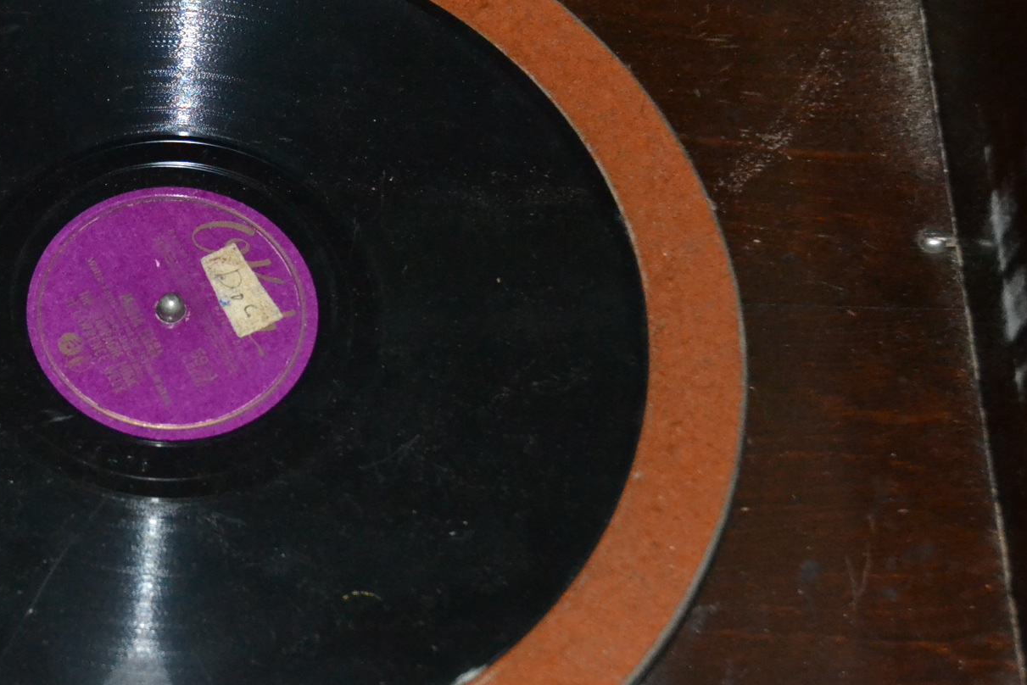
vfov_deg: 14.1
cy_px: 298
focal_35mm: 97
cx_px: 123
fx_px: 2768
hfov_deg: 20.6
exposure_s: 1/60
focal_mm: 34
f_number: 4
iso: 2800
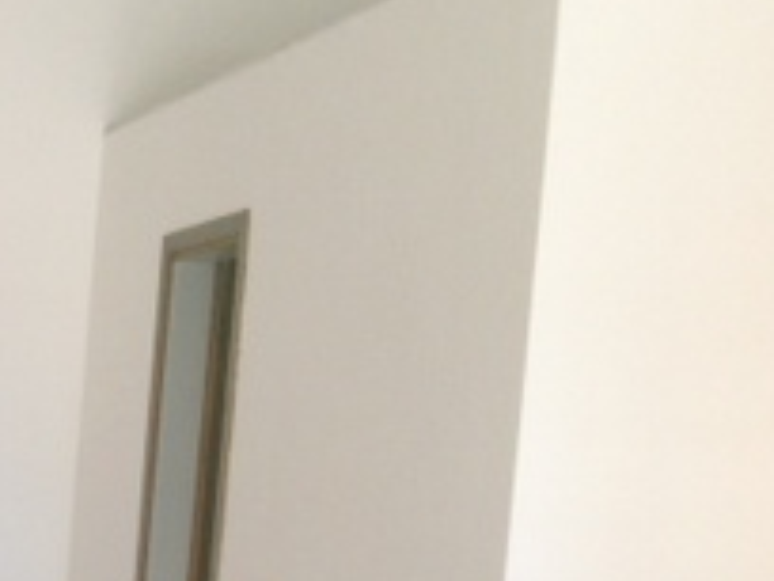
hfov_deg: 16.2
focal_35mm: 110
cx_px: -433
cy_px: 756
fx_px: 2460
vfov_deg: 13.0
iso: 64
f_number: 2.4
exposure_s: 1/30
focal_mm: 4.28
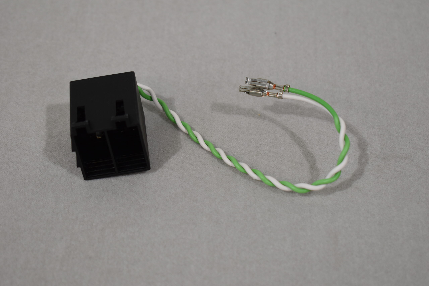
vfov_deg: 18.9
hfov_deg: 28.1
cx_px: 214
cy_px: 143
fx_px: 858
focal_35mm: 72
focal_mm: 48
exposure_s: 1/125
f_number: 5.3
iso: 400
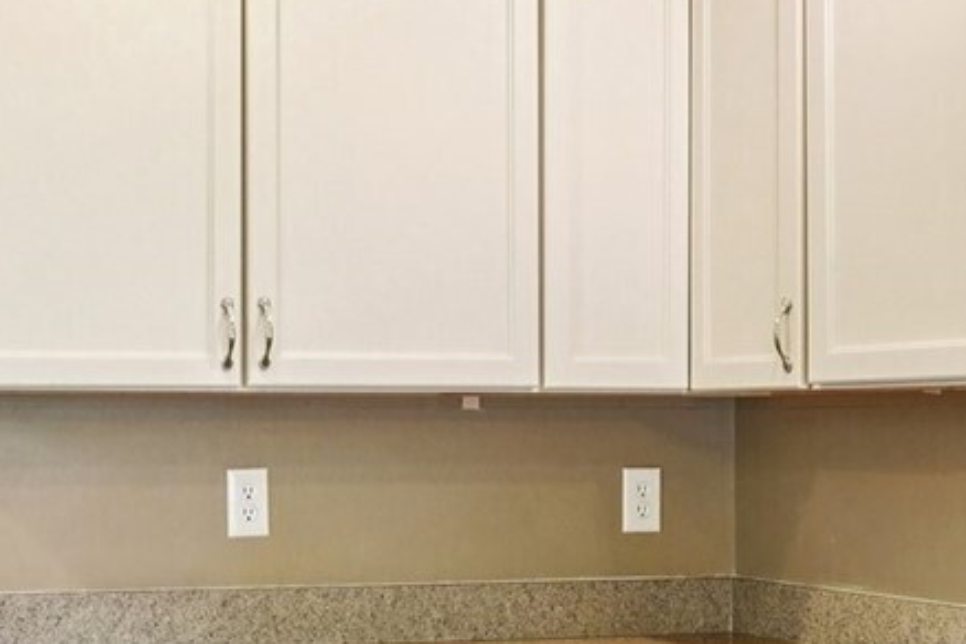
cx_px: -23
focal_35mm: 62
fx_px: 1664
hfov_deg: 29.9
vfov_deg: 21.7
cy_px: 475
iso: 1600
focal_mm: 16
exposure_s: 1/60
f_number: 8
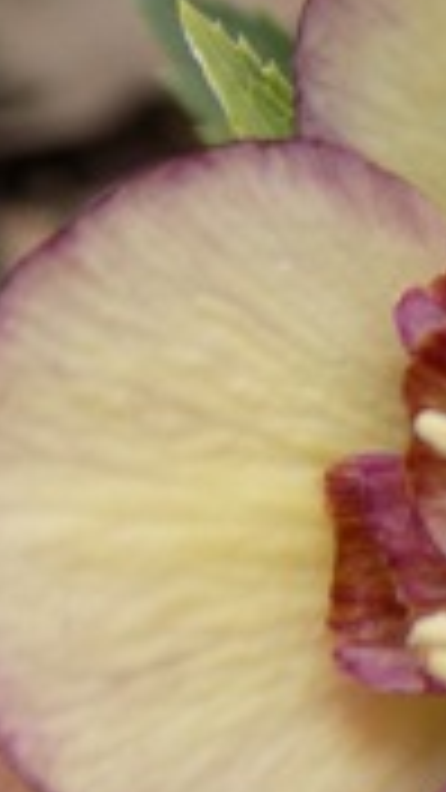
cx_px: 851
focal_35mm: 137
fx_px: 2880
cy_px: 504
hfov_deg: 8.5
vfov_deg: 15.7
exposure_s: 1/80
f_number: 3.7
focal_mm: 8.1
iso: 80
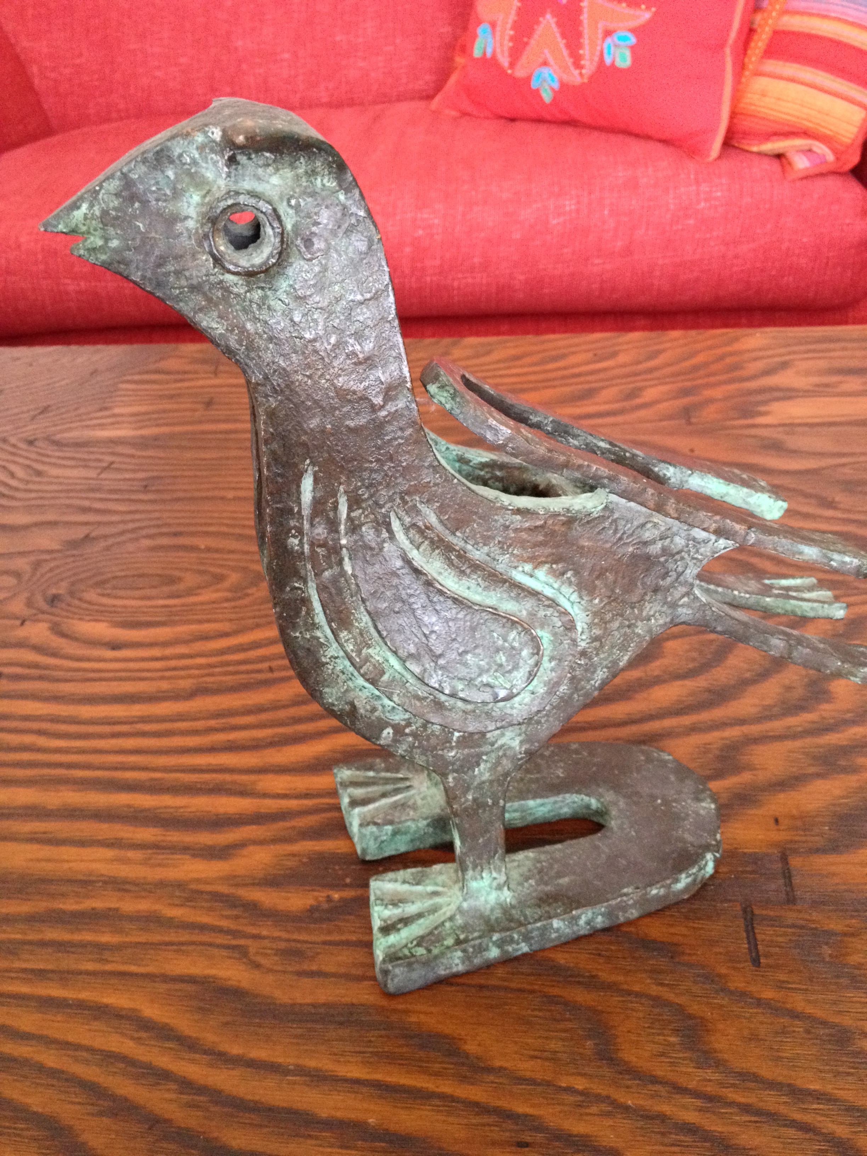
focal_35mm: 35
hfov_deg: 40.7
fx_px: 1169
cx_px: 434
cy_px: 578
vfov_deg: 52.6
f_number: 2.4
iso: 400
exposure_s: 1/20
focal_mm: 4.28
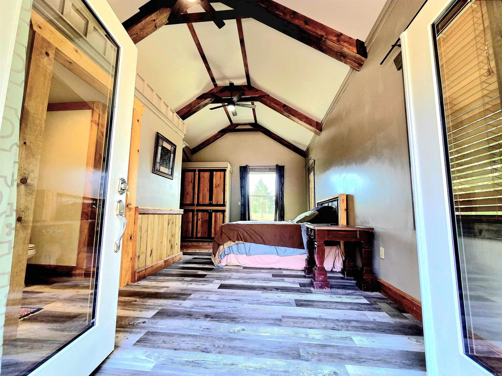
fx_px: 189
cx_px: 251
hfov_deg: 106.2
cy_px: 188
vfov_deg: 89.9
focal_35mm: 13
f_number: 2.2
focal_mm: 2.2
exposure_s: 1/55.2
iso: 64
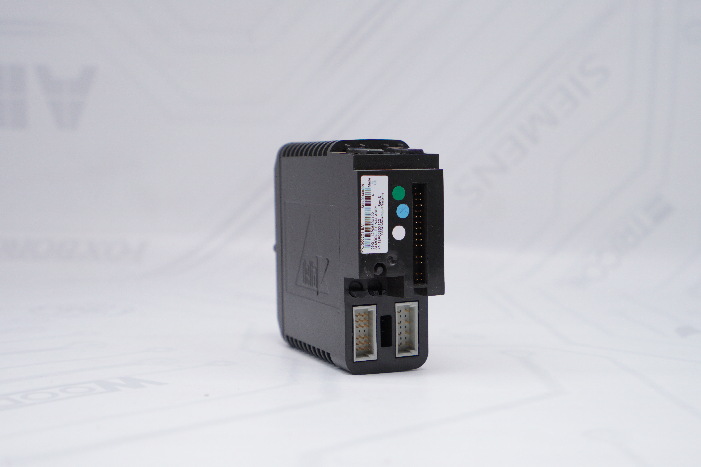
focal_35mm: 52
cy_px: 234
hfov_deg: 37.9
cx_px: 350
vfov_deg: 25.8
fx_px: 1022
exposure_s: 1/160
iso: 320
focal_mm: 35
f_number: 4
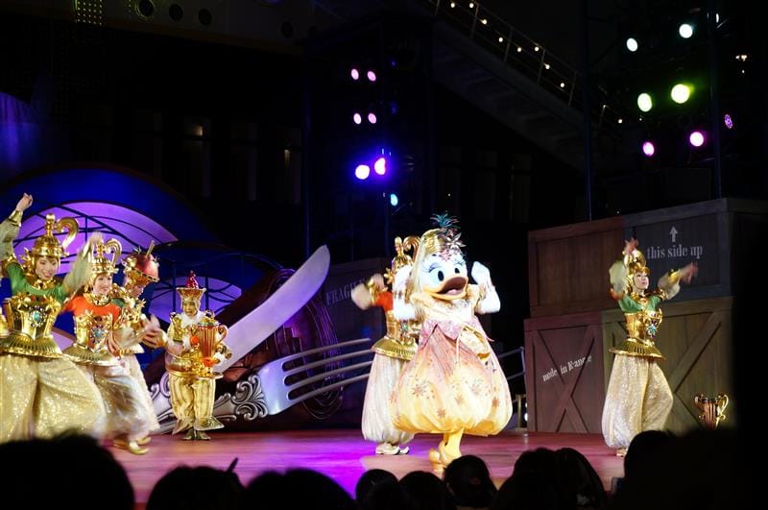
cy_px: 255
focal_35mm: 75
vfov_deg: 18.1
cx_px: 384
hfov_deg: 27.0
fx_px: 1598
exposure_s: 1/50
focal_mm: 50
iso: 640
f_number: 5.6
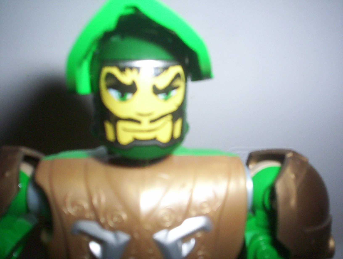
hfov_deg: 48.9
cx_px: 172
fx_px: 377
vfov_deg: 37.9
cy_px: 130
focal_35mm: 38
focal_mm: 4.99
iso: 140
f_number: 4.5
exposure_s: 1/60
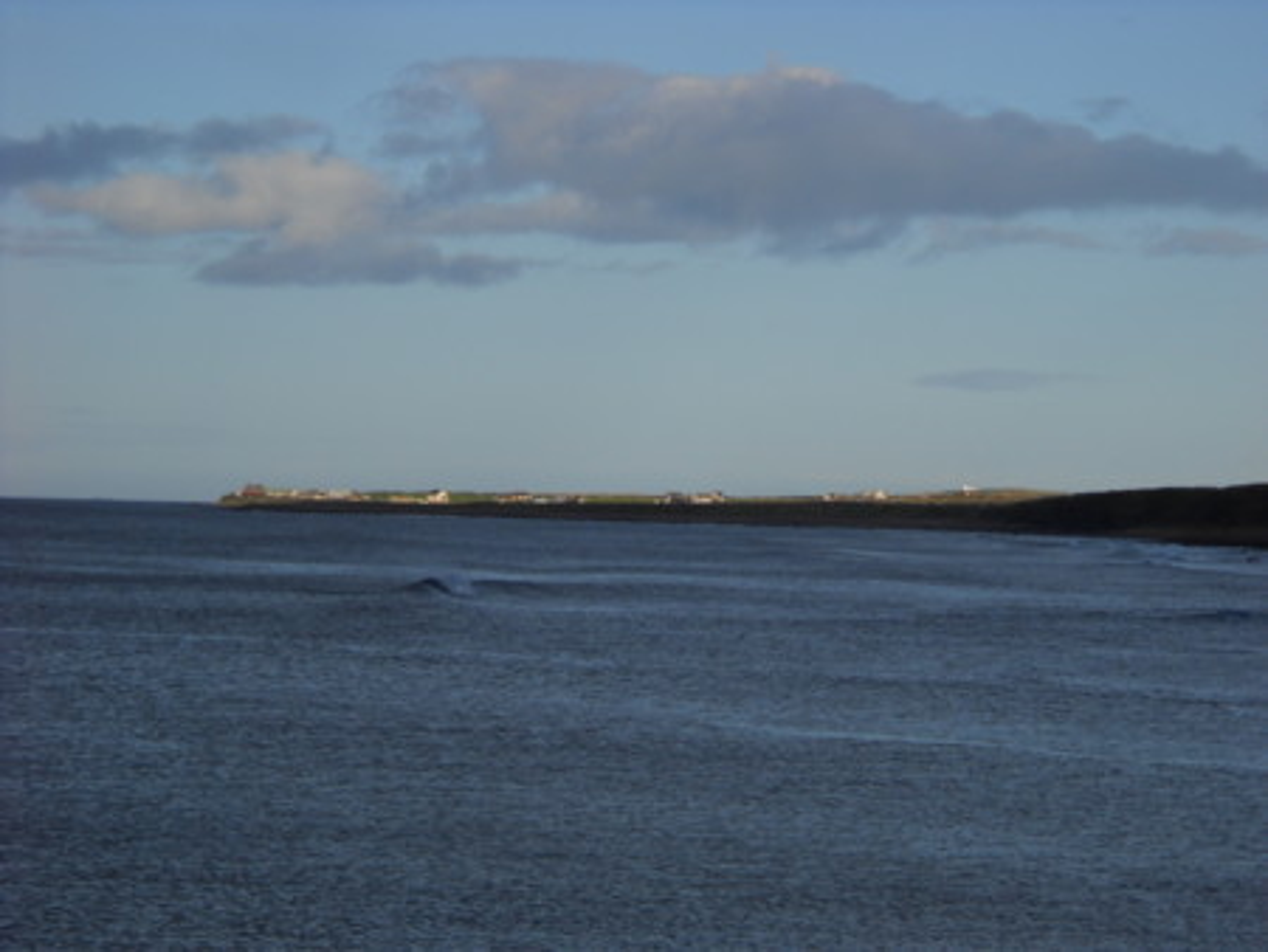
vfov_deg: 12.0
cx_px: 634
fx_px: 4545
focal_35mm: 124
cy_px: 476
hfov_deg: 15.9
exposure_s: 1/148
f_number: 10.6
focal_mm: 20.49
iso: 64
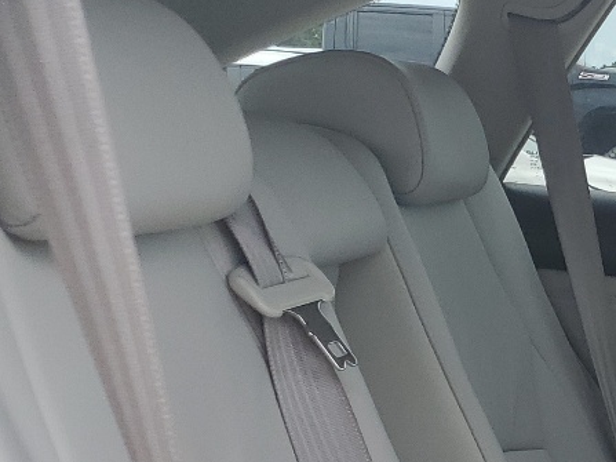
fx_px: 1655
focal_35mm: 93
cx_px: 1014
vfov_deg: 14.9
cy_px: 659
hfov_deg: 18.0
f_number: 1.5
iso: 50
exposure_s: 1/476
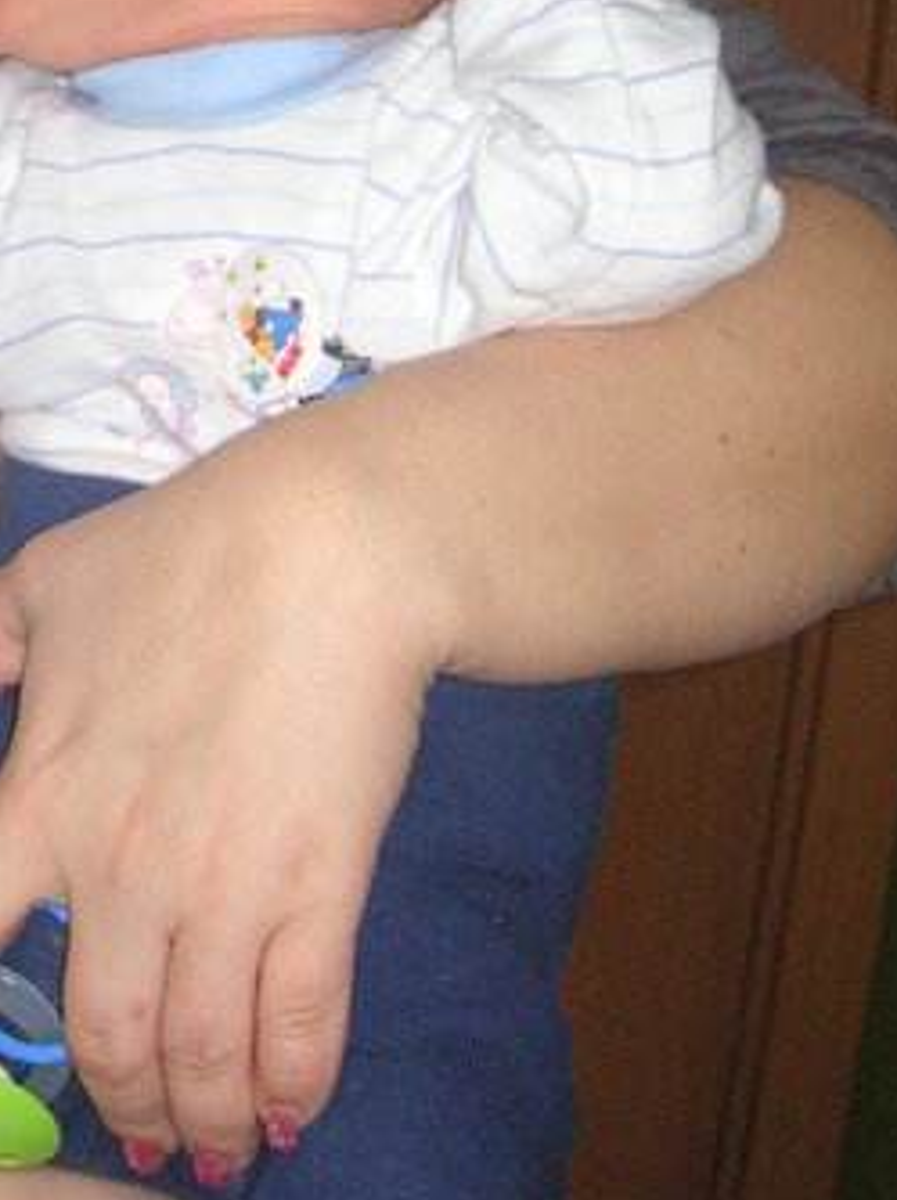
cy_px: -86
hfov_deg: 16.1
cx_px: -76
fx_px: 3081
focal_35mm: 89
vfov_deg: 21.0
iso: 160
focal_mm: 6.1
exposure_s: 1/45
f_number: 2.8
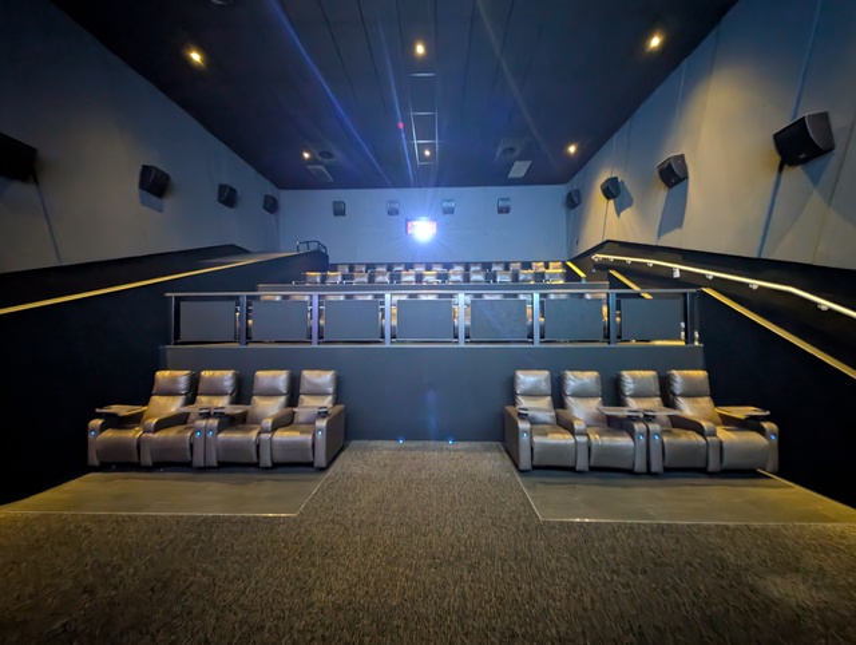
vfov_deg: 94.6
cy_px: 322
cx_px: 428
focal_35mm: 12
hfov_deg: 110.5
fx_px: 297
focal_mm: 2.23
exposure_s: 1/2.56
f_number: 1.95
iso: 3403
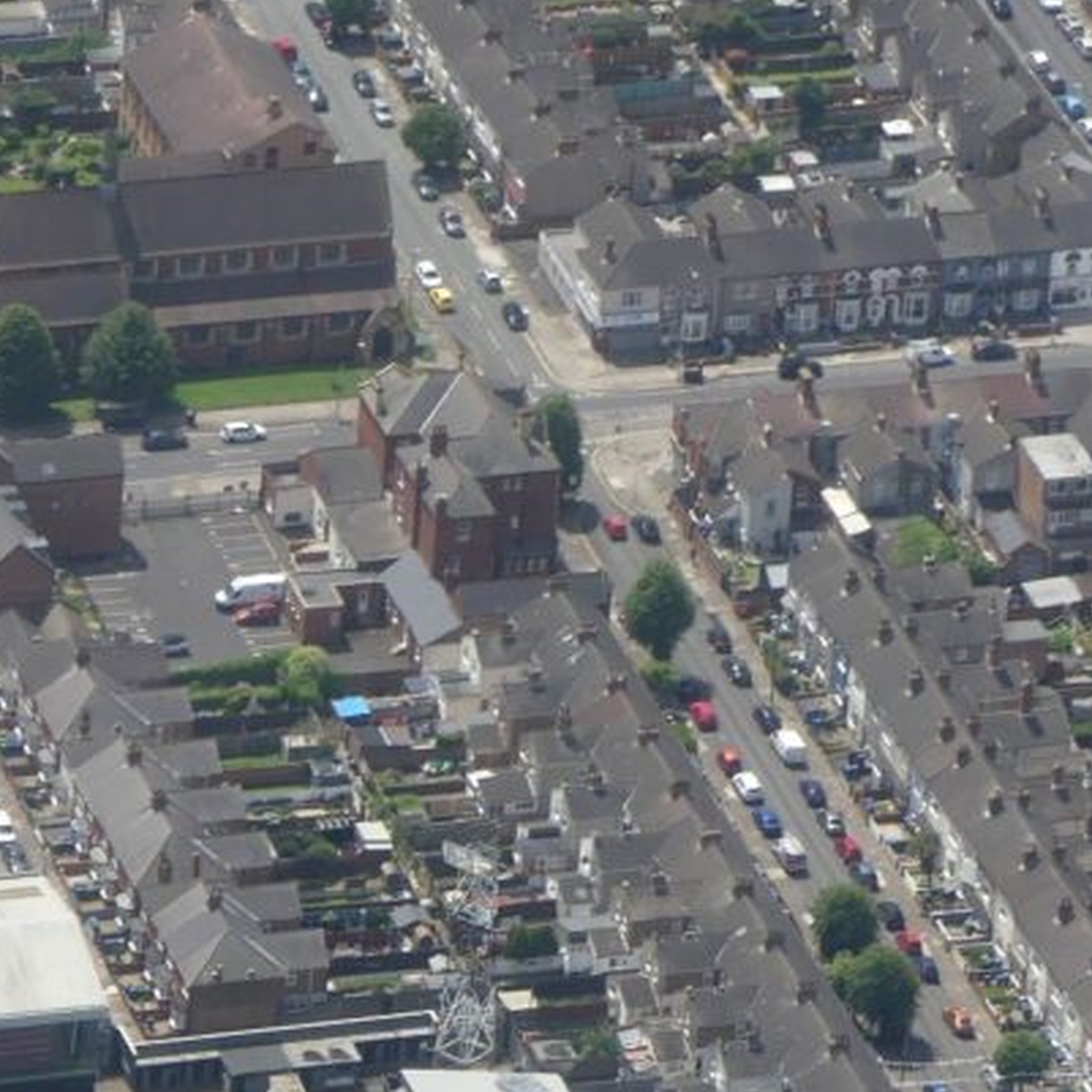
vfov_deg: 4.3
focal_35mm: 409
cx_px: -278
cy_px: 1029
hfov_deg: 4.3
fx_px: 14597
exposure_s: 1/800
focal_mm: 32.5
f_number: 4
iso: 100
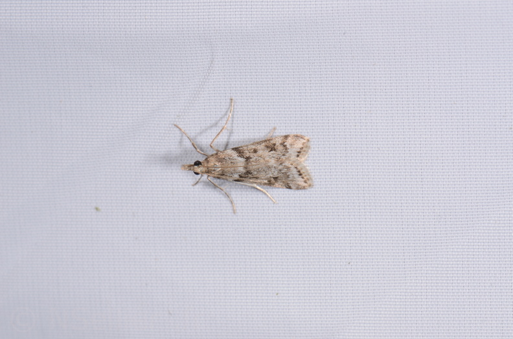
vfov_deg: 10.7
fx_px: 1813
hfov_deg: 16.1
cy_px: 170
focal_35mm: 128
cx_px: 256
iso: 100
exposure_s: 1/60
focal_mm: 85
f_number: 25
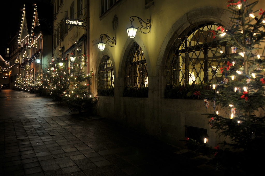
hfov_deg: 62.0
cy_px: 88
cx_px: 132
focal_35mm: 30
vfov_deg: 43.5
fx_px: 221
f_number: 3.5
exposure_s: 1/8
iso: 200
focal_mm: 20
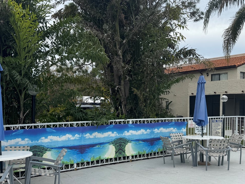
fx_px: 283
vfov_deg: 35.6
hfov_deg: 46.7
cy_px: 121
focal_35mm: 40
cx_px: 112
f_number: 1.78
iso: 80
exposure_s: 1/4049
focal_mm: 6.76
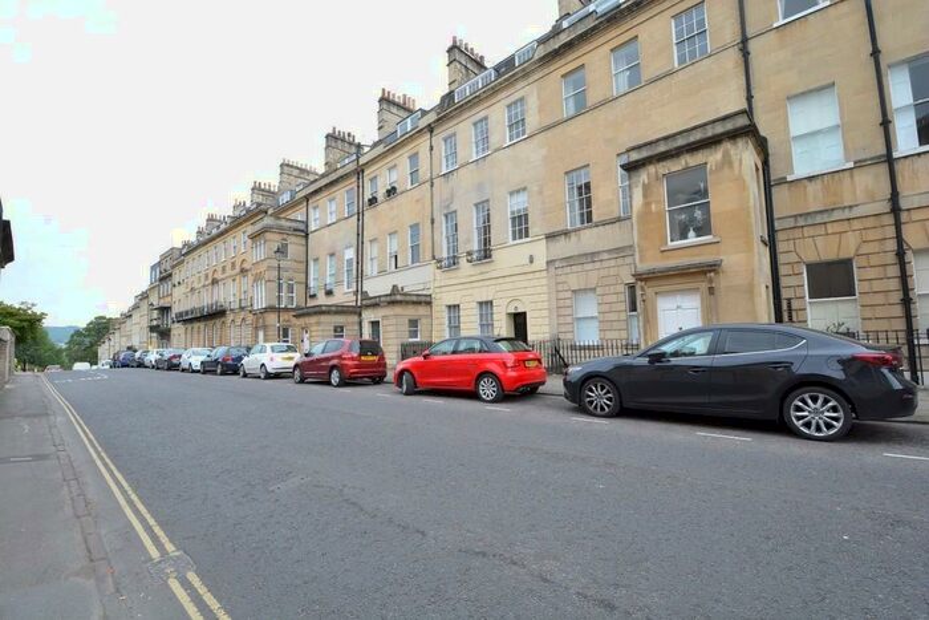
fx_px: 387
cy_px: 310
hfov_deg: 100.4
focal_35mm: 15
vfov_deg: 77.4
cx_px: 464
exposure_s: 1/200
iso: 1000
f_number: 10
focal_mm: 10
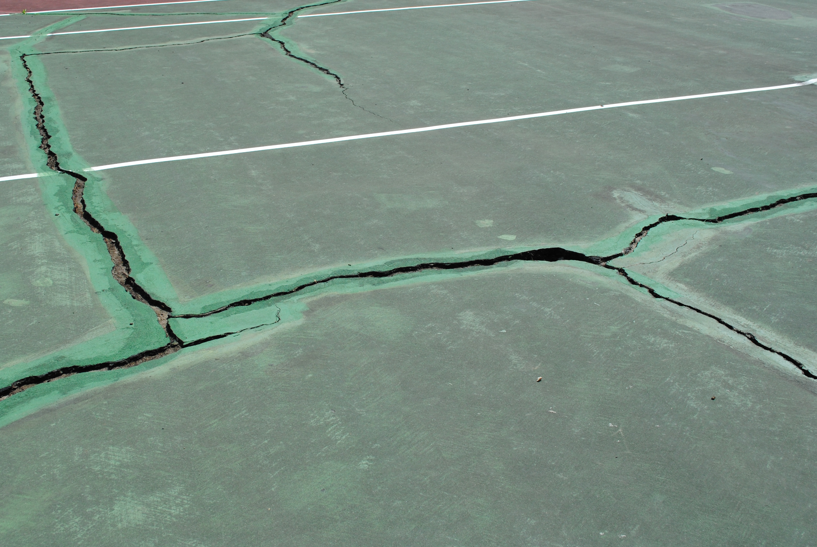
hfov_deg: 46.3
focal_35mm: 42
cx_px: 360
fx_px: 954
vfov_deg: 31.9
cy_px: 241
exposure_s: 1/250
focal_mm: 24
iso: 100
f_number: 8
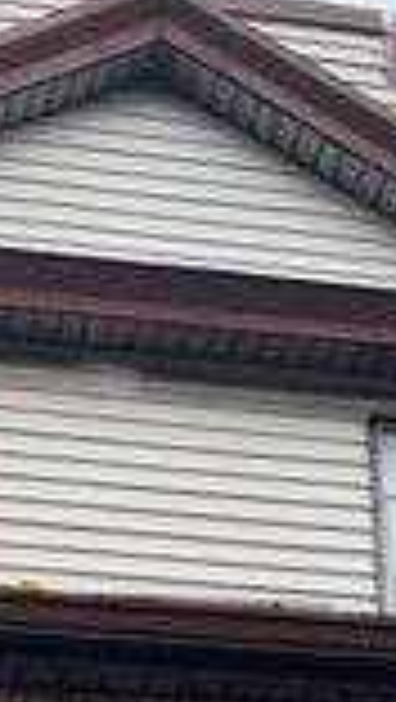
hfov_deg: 10.8
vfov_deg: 17.2
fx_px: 2086
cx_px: 216
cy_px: 1069
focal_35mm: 112
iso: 100
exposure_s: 1/1005
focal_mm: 6.76
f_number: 1.78
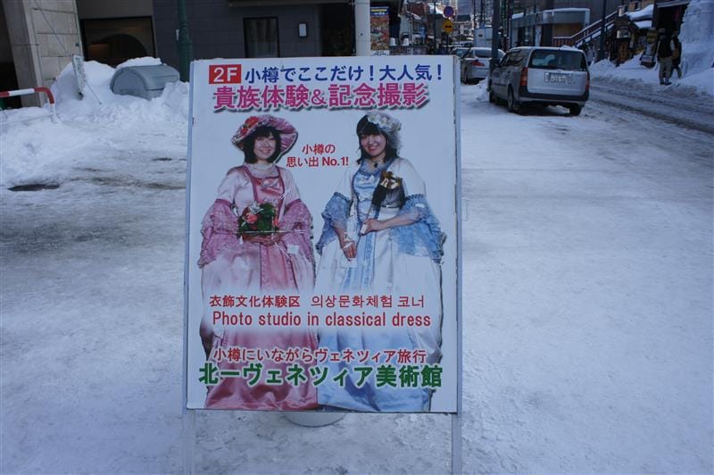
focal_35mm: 30
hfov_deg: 62.0
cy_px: 238
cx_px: 357
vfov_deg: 43.5
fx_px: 594
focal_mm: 20
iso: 200
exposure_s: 1/200
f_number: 8
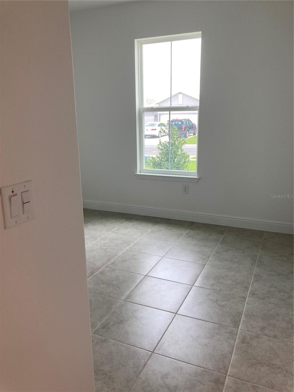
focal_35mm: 28
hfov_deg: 49.7
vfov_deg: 63.4
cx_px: 147
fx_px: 317
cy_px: 196
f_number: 1.8
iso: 40
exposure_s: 1/120
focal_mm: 3.99
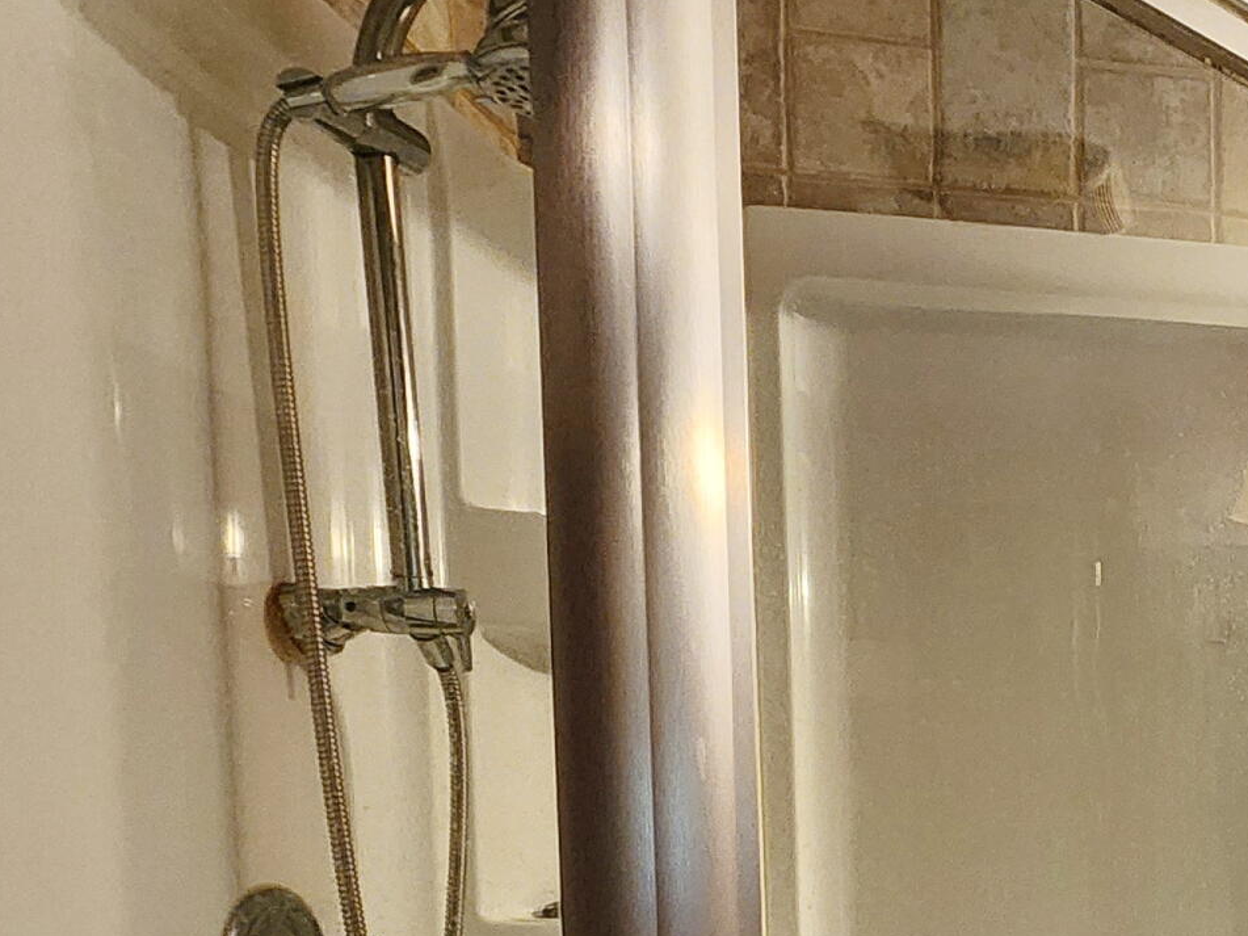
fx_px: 1478
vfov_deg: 31.7
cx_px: 1661
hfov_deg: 32.7
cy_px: 991
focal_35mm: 41
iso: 400
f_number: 2.2
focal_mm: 2.2
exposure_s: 1/30
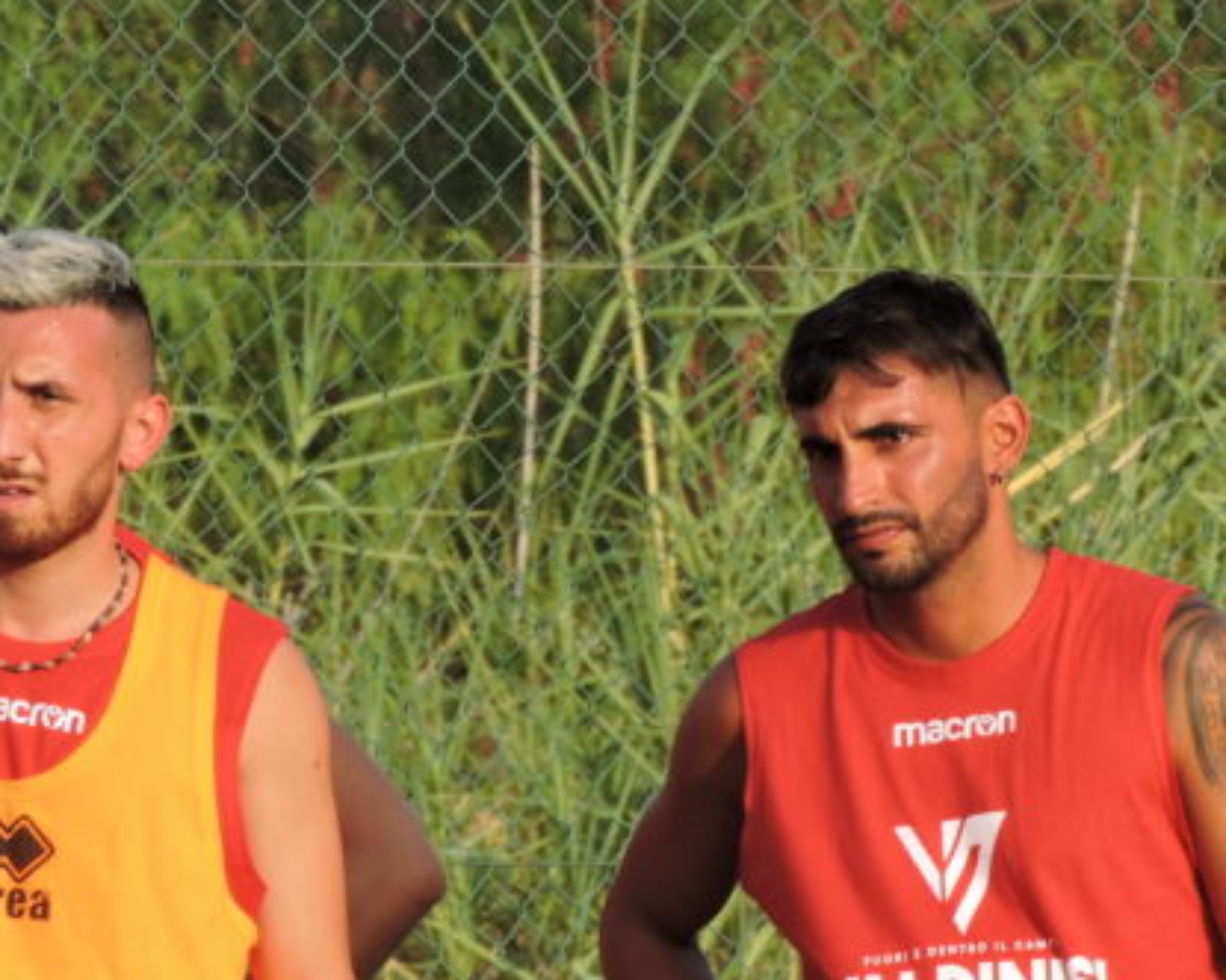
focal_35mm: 722
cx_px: 612
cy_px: 703
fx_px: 26198
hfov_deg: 2.7
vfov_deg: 2.1
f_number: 5.5
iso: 100
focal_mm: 53.7
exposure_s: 1/200
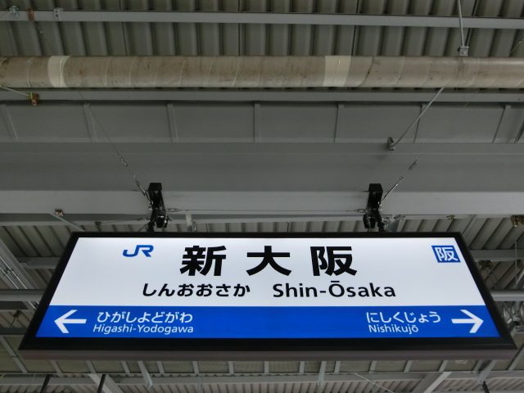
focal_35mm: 29
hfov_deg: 61.7
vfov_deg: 48.2
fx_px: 439
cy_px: 196
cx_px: 262
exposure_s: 1/125
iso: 160
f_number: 3.7
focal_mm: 5.2
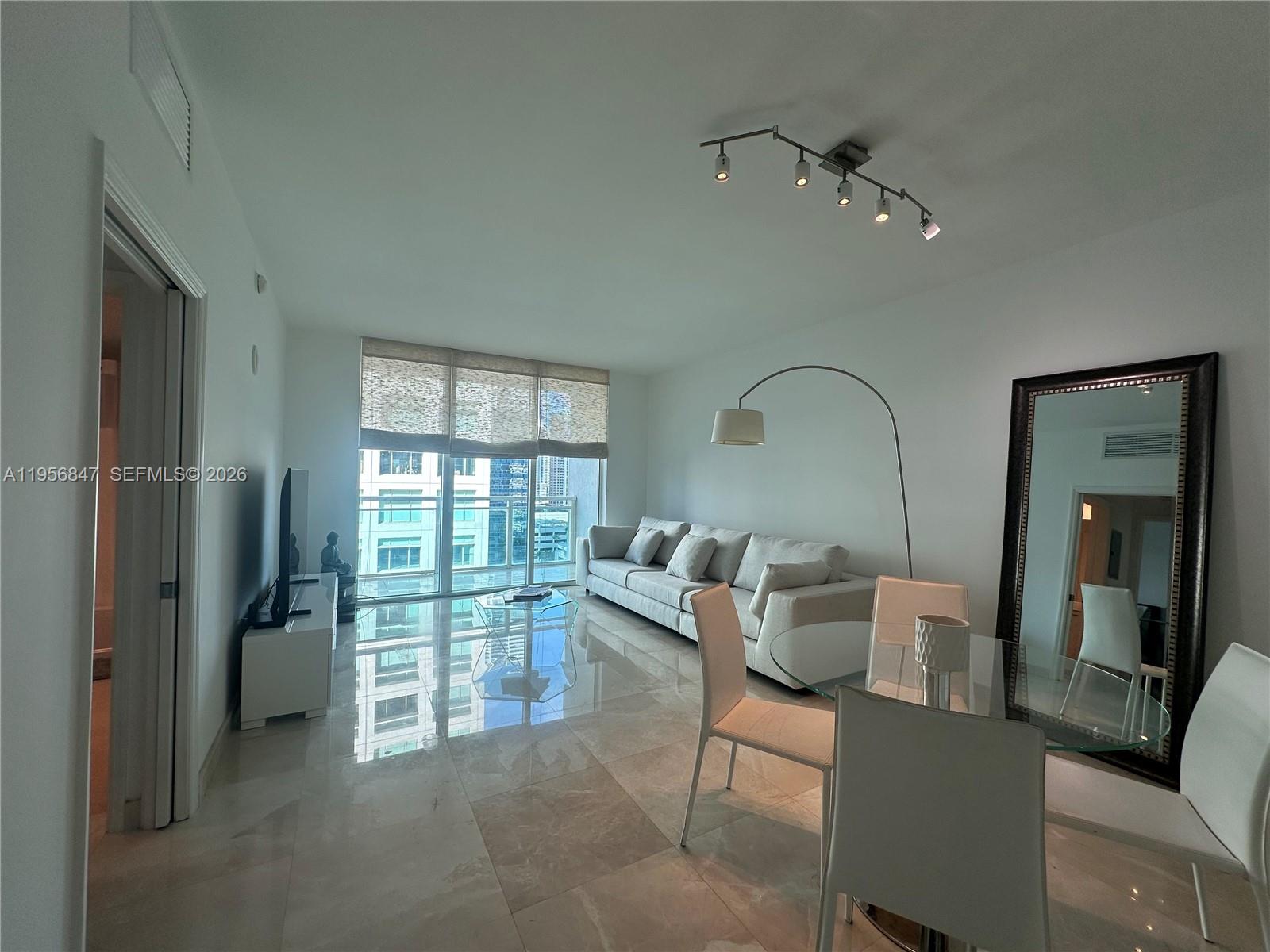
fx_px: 514
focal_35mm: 14
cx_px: 635
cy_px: 476
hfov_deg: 102.1
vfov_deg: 85.7
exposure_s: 1/250
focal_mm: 2.22
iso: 40
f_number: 2.2
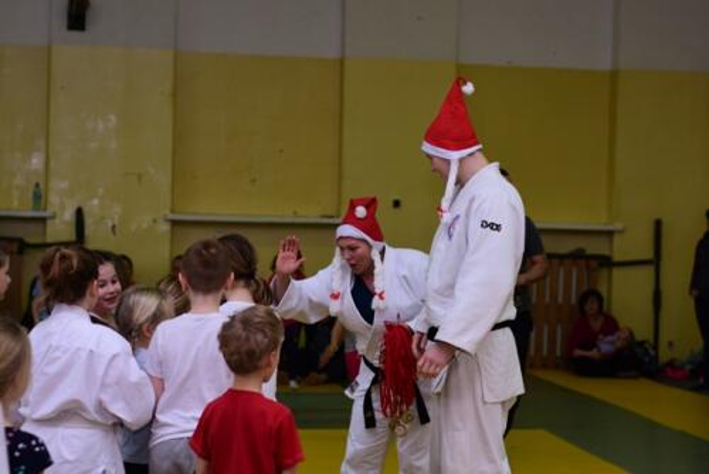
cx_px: 354
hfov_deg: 27.0
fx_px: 1478
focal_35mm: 75
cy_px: 237
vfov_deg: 18.2
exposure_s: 1/200
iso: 320
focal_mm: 50
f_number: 2.5
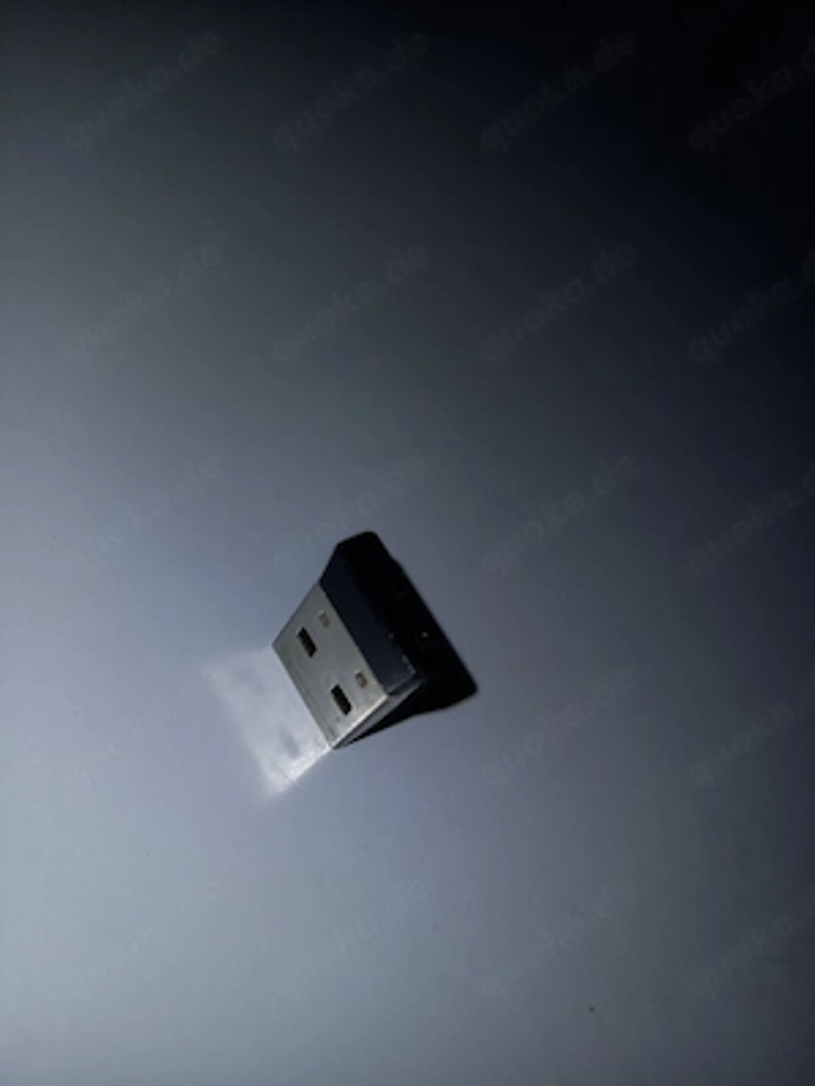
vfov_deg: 69.4
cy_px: 543
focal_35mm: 25
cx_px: 408
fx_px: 785
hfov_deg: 54.9
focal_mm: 4.65
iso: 50
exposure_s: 1/385
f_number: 1.8
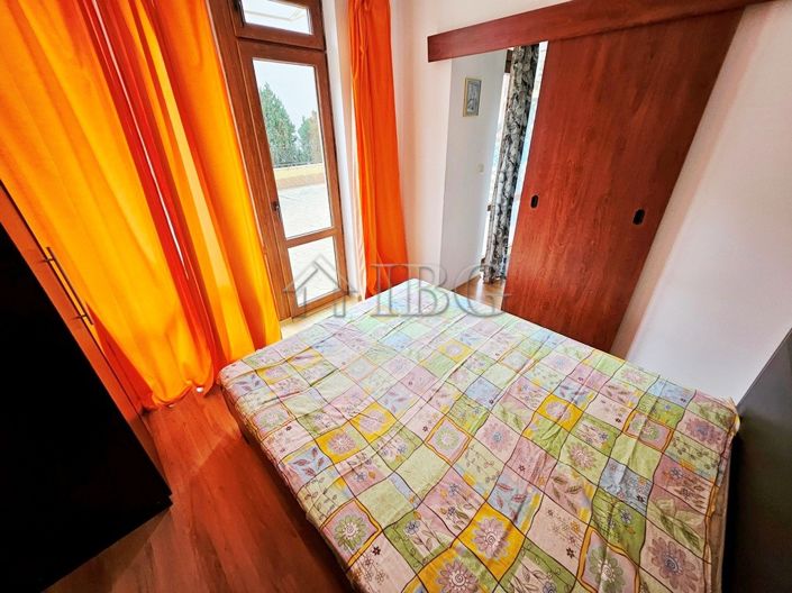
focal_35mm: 13
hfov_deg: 106.2
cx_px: 396
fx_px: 297
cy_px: 296
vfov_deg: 89.9
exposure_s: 1/50
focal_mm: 1.7
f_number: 2.2
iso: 80
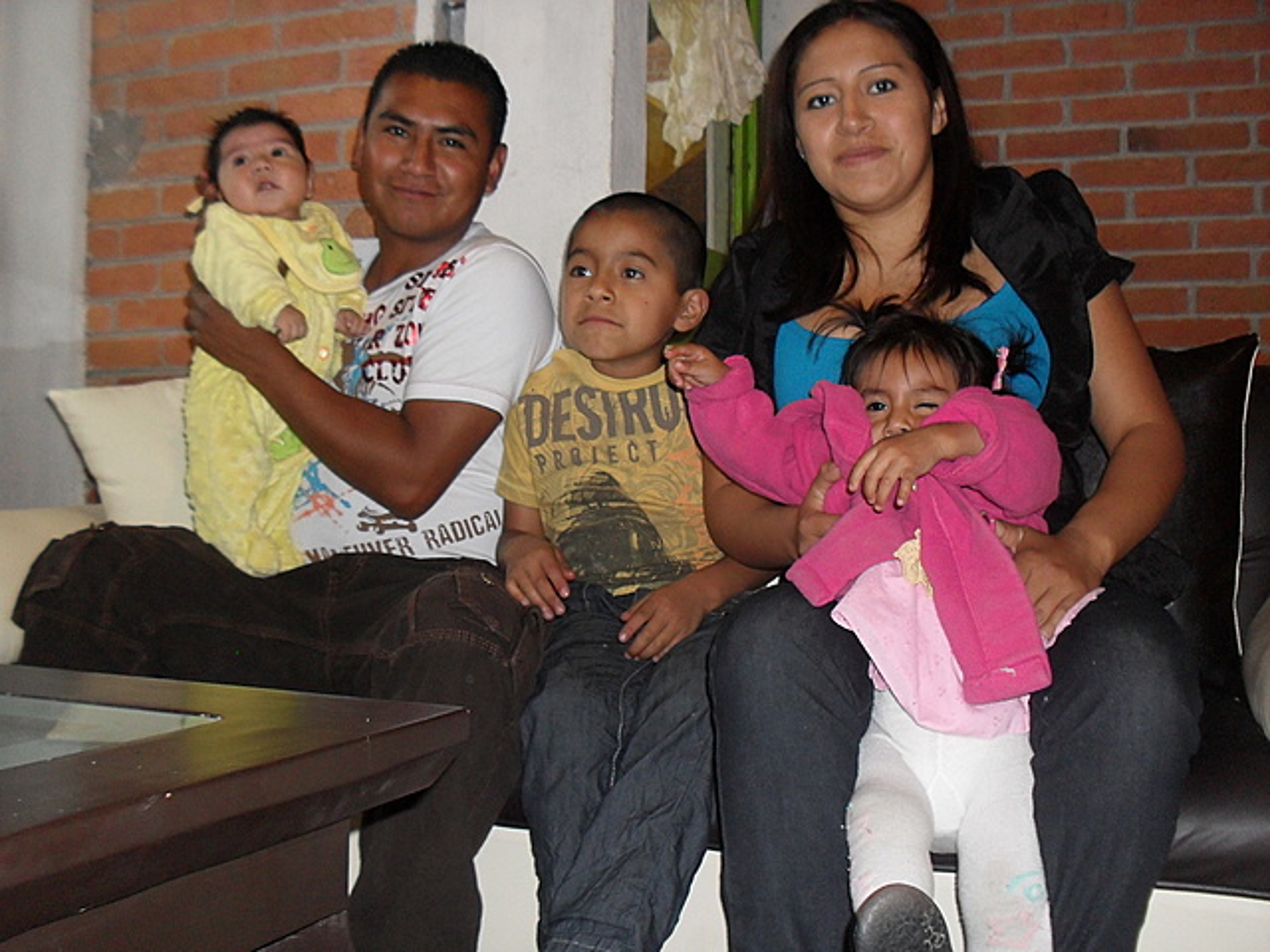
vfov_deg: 37.7
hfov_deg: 49.0
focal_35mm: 38
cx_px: 635
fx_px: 1394
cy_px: 476
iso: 200
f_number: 2.8
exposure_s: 1/45
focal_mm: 6.3
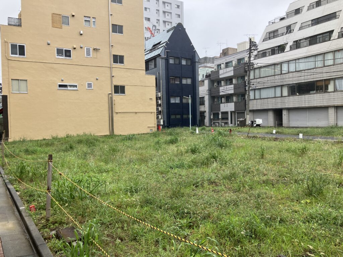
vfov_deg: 49.7
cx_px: 172
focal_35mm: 28
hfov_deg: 63.4
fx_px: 277
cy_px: 128
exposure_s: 1/141
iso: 32
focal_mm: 3.99
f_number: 1.8
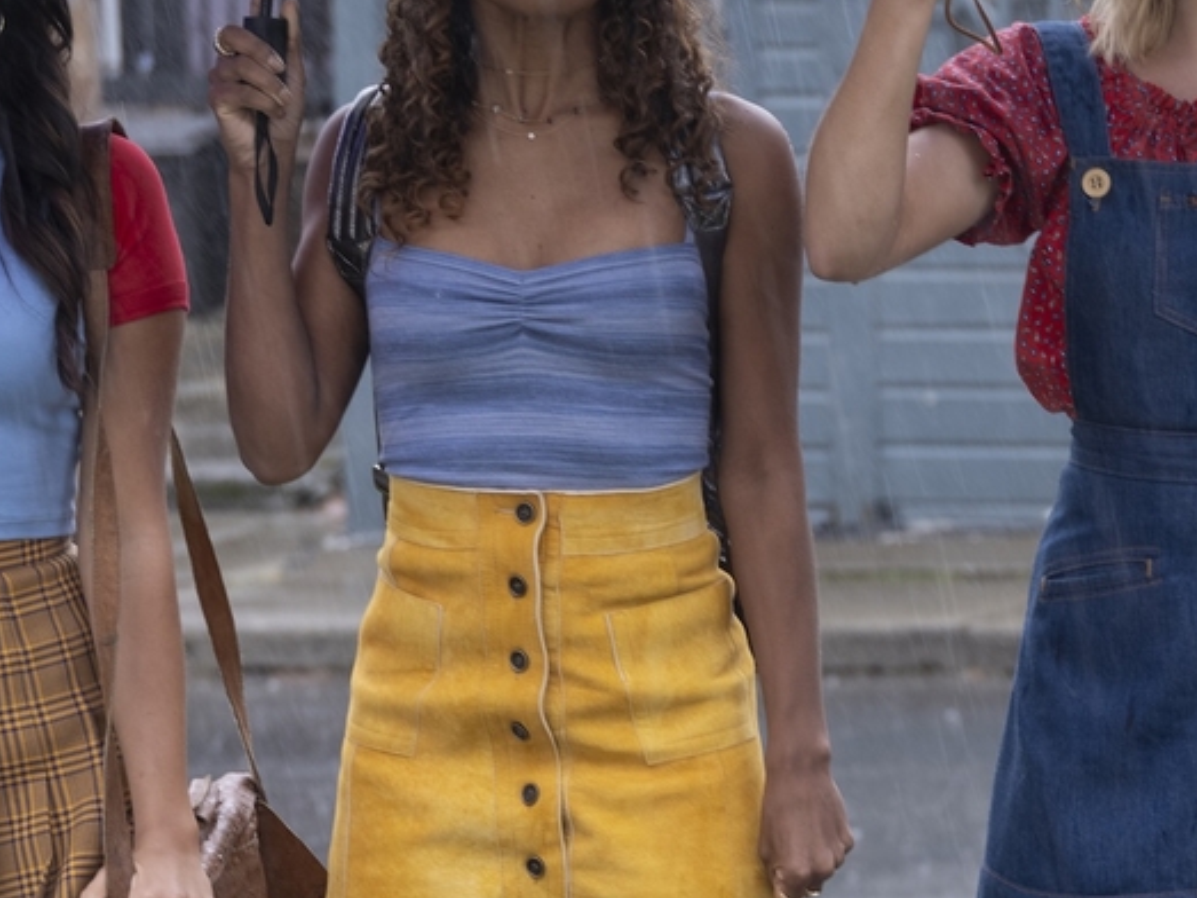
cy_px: 641
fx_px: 7744
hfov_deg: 8.8
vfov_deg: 6.6
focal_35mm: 224
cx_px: 1119
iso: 320
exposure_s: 1/100
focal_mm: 76.5
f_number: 5
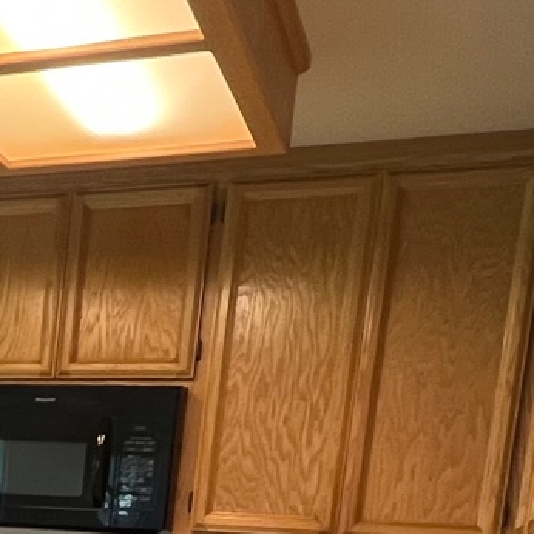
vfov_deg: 22.6
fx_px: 1169
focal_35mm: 67
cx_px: -204
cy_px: 722
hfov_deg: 22.4
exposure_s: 1/60
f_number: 1.8
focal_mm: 1.57
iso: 125
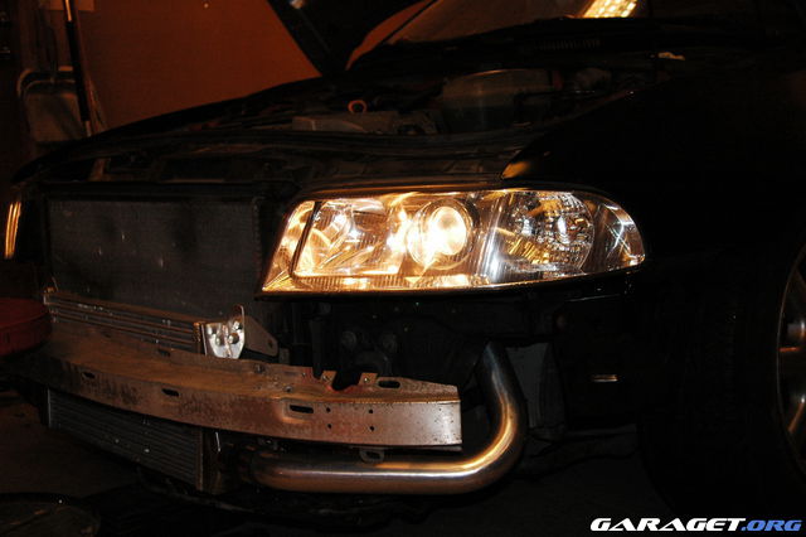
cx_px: 403
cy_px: 268
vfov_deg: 31.9
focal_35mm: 42
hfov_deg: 46.4
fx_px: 940
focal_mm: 28
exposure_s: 1/250
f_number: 3.5
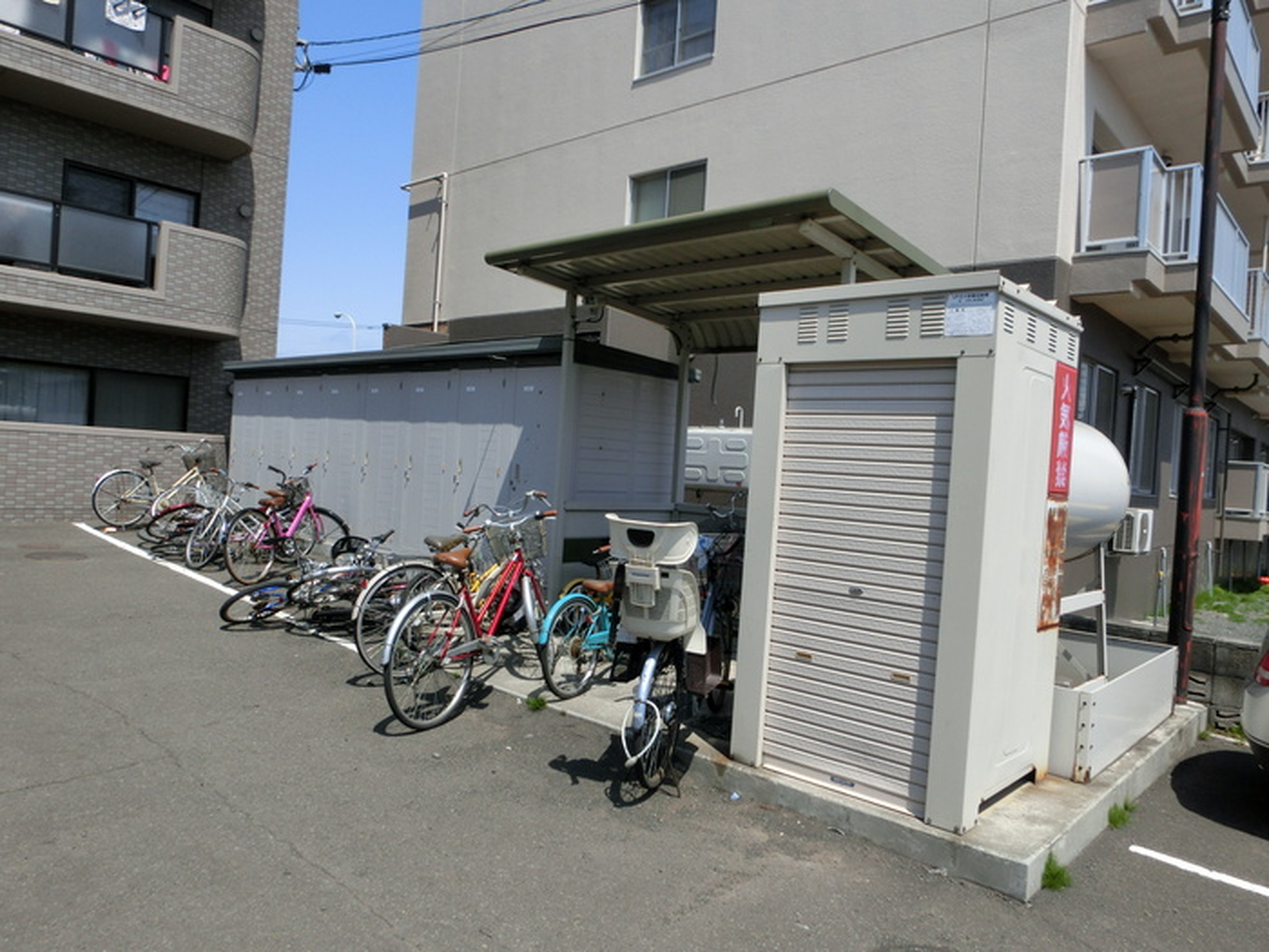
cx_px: 634
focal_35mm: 24
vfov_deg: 56.8
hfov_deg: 71.6
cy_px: 476
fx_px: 880
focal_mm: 4.24
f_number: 7.9
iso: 80
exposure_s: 1/250
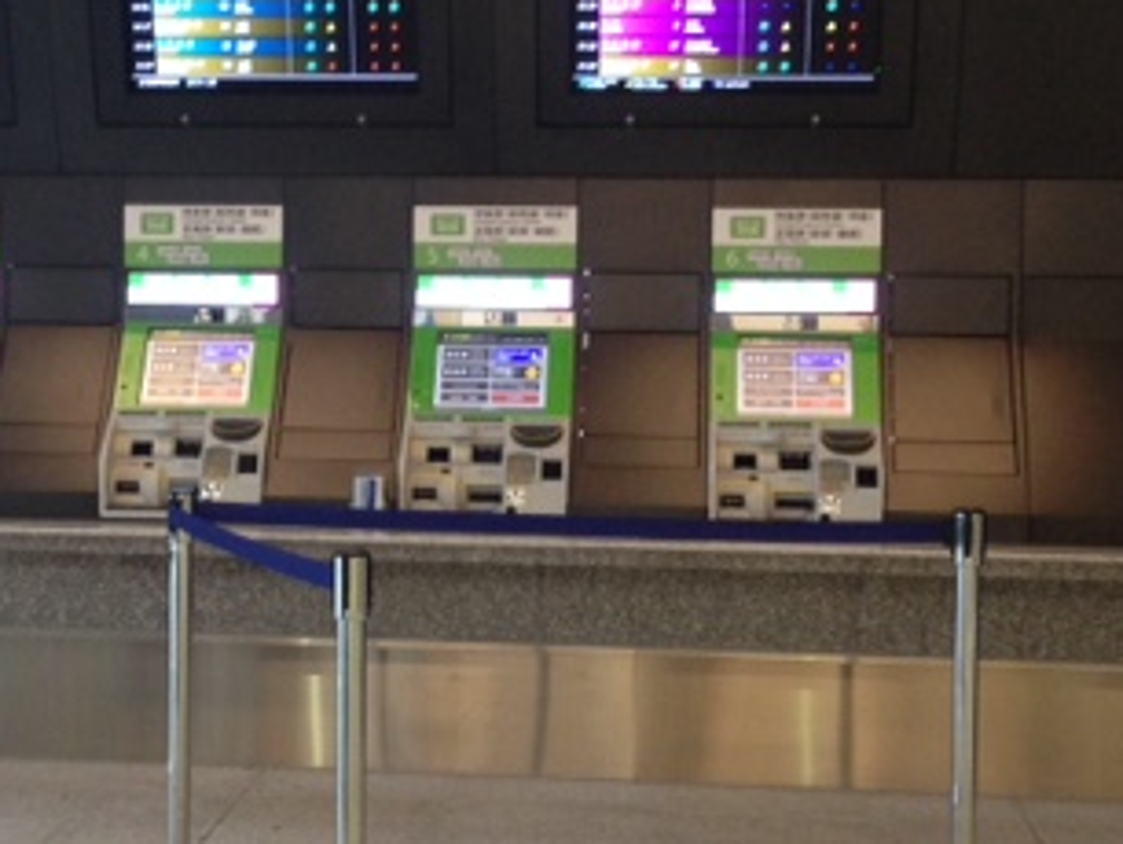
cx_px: 429
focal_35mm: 69
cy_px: 378
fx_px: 2240
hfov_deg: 28.1
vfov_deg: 21.3
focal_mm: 4.12
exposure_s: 1/20
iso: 200
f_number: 2.4
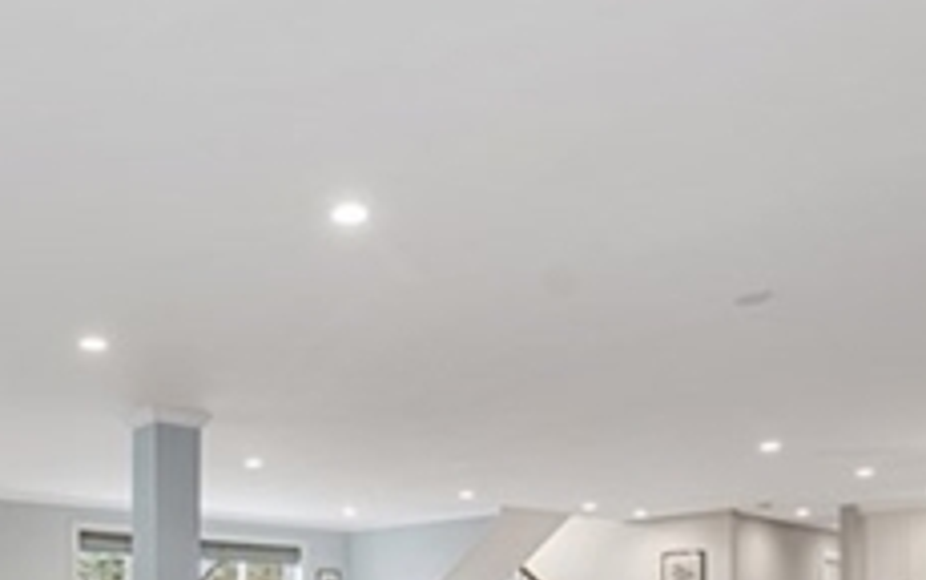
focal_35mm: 34
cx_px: 308
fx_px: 858
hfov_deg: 55.5
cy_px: 626
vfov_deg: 33.0
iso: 400
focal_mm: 10
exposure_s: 1/10
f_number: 8
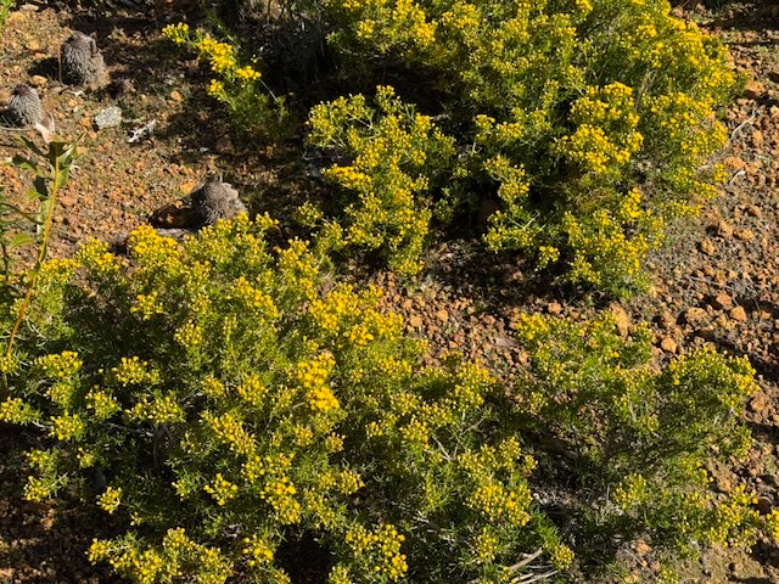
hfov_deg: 39.7
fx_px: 1080
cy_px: 292
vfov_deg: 30.3
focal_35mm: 48
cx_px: 390
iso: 80
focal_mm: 6.76
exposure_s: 1/2146
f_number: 1.78
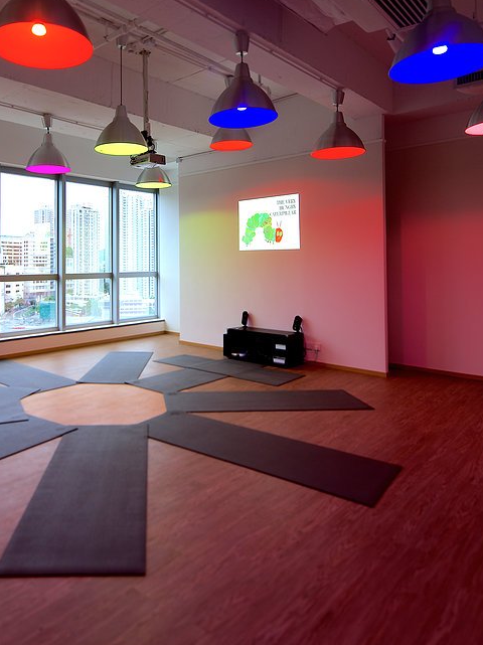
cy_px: 321
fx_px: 466
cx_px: 153
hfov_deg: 53.5
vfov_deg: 69.4
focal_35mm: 25
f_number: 11
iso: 100
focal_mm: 17
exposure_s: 1/2
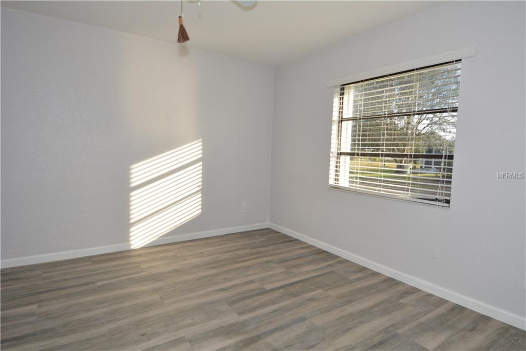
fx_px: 285
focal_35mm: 20
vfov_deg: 63.2
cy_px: 176
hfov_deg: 85.4
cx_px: 263
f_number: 5.6
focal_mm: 13
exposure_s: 1/125
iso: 100
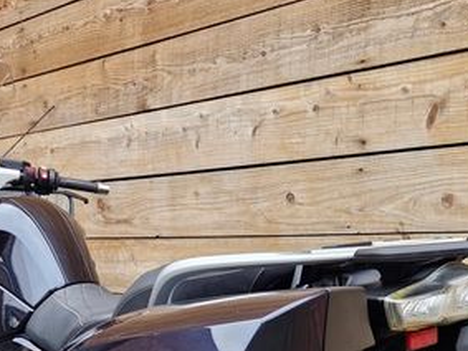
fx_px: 703
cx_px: 147
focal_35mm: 52
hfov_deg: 36.4
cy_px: 392
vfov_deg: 25.8
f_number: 1.8
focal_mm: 5.4
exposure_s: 1/100
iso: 125
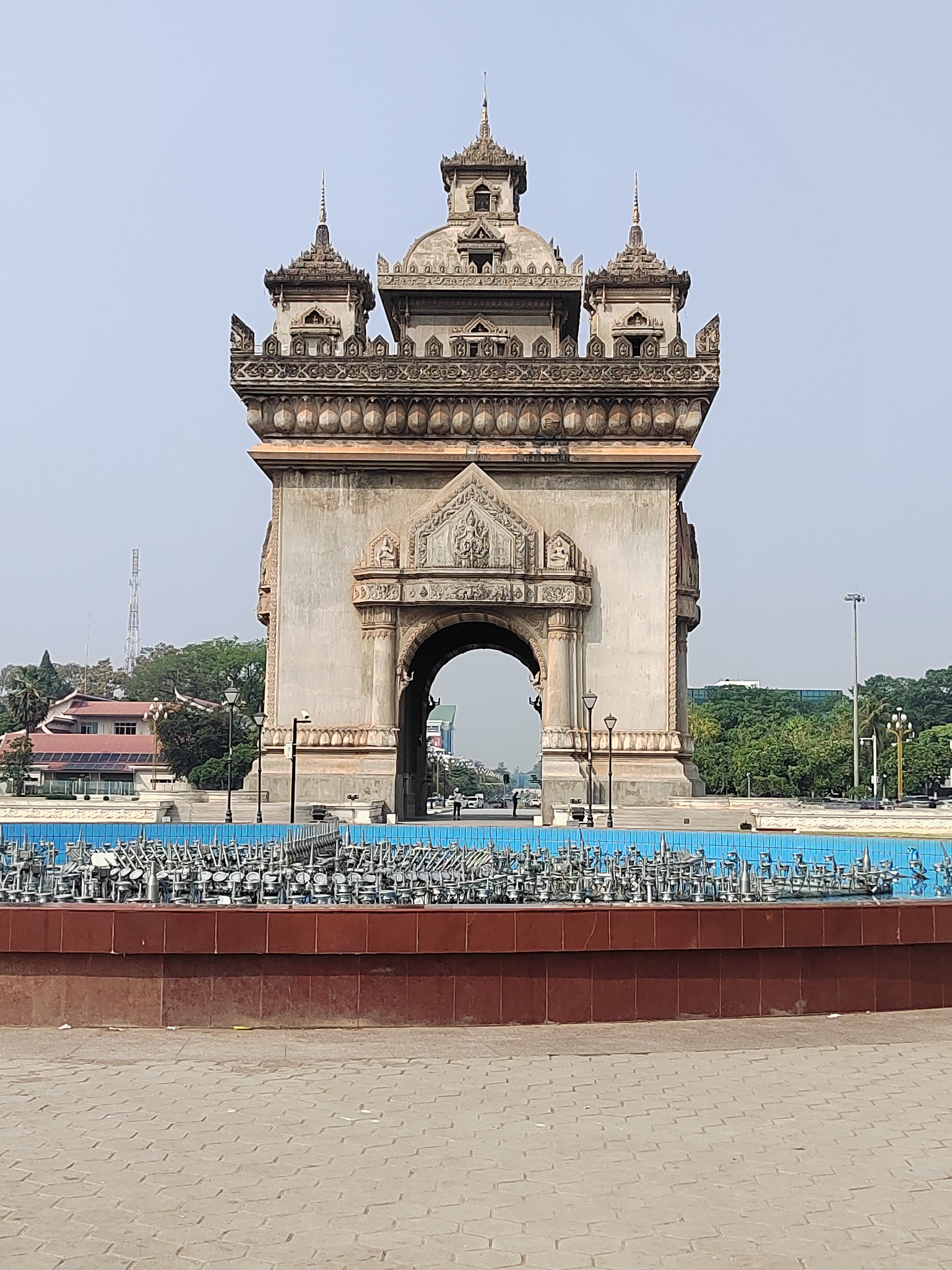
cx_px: 476
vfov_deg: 41.2
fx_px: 1687
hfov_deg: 31.5
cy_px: 635
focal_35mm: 46
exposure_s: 1/2000
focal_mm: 5.52
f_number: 1.9
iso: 331
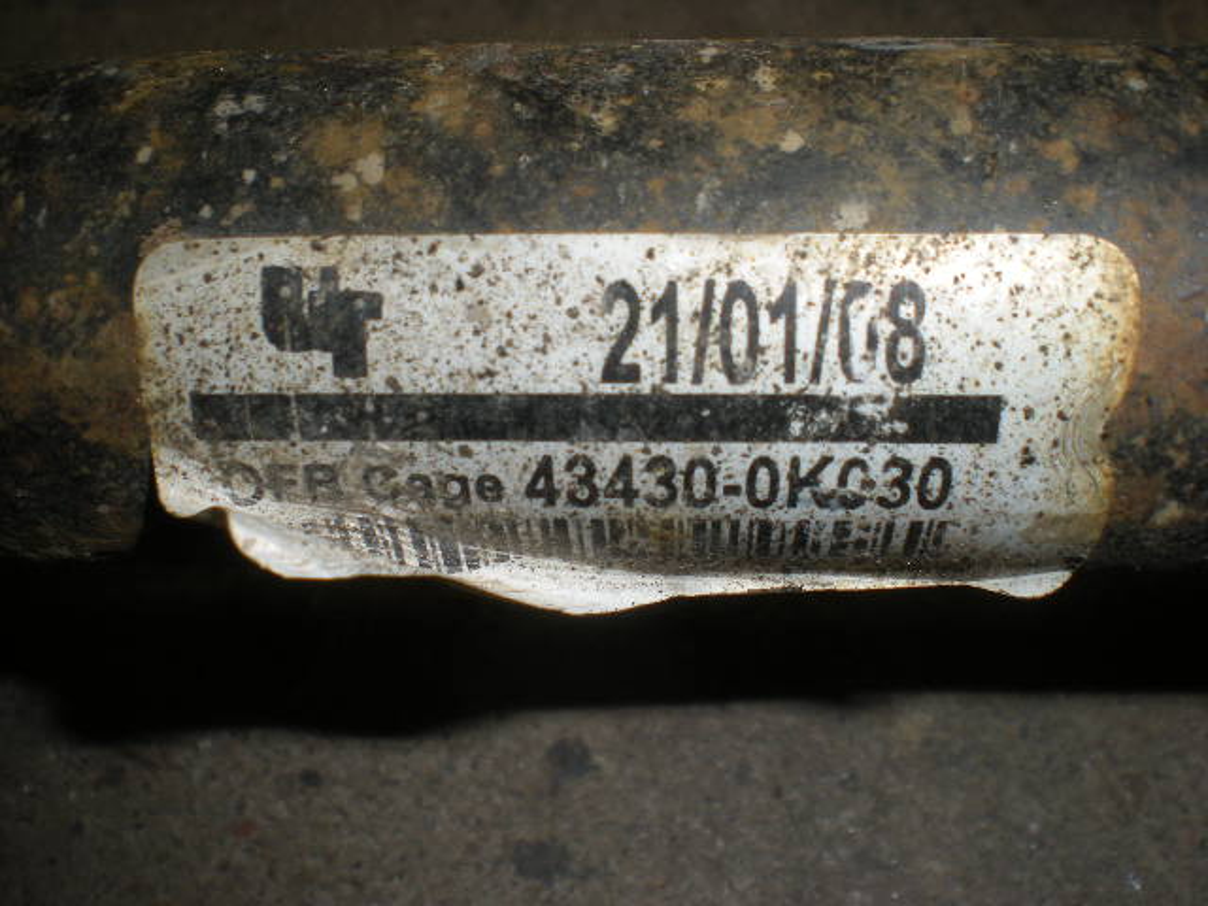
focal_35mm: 38
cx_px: 604
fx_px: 1326
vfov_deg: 37.7
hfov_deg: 49.0
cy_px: 453
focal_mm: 6.3
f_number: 4.6
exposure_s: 1/60
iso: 64
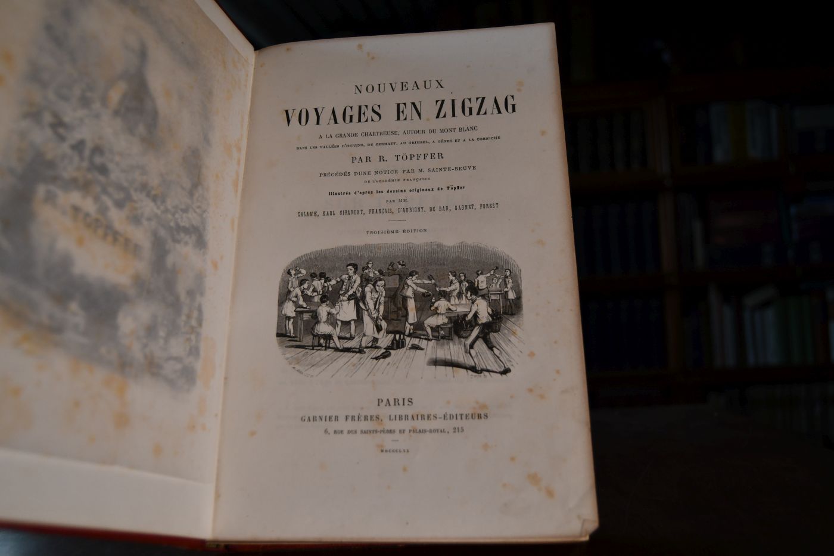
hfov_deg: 57.2
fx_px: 764
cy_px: 278
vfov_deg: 40.0
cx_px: 417
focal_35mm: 33
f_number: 3.5
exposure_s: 1/250
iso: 640
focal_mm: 22
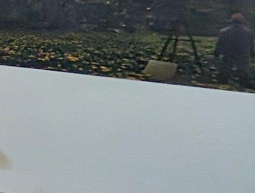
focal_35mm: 86
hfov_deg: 10.3
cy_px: -35
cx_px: -585
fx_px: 635
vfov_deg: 16.5
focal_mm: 2.23
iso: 129
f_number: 1.95
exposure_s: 1/24
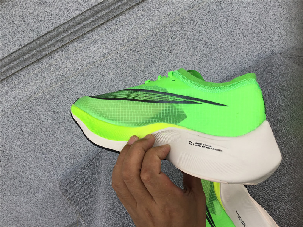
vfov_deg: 45.4
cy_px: 114
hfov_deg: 58.4
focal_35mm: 31
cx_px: 152
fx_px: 271
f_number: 2.4
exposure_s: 1/631
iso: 25
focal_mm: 3.3
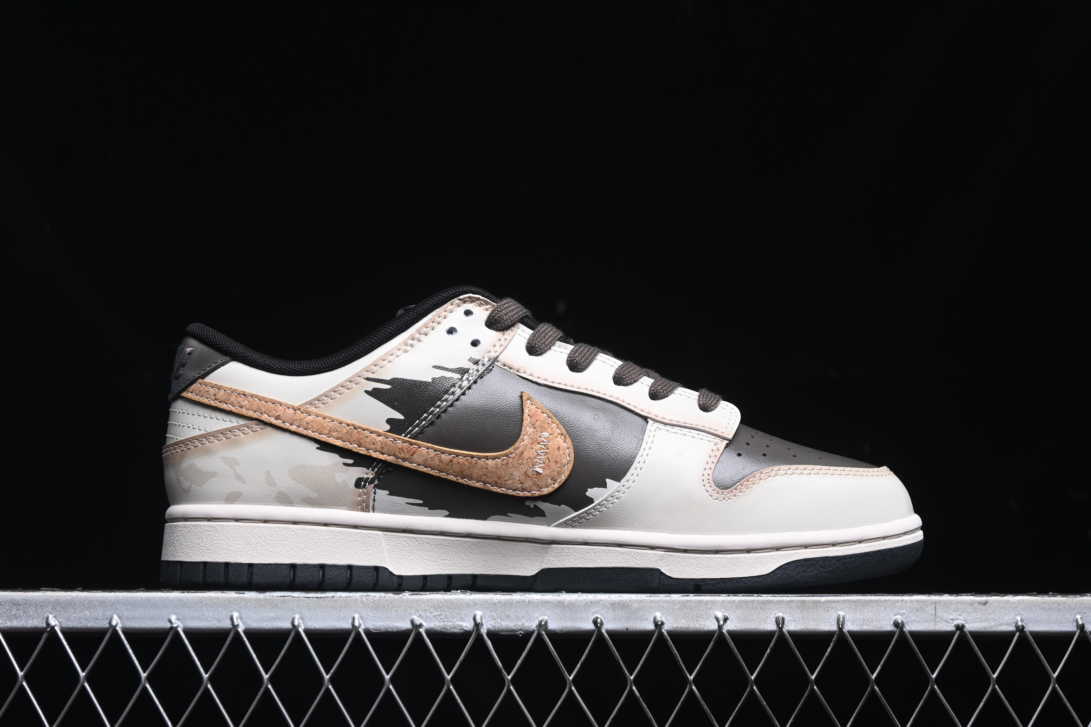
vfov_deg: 18.2
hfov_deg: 27.0
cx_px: 546
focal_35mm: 75
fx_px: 2273
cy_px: 364
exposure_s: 1/60
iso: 160
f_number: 6.3
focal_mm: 50
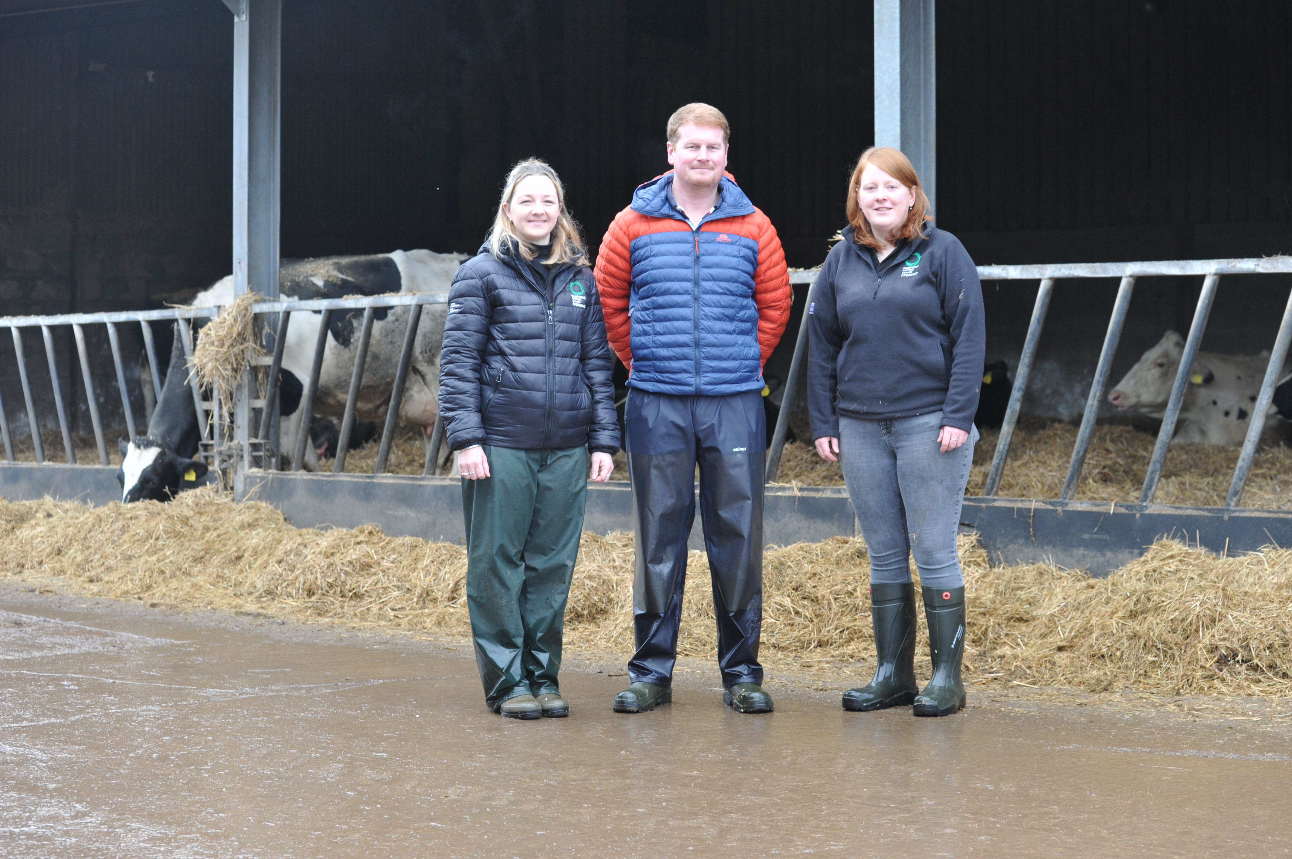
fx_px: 2511
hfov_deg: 28.9
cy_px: 430
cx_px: 646
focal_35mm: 70
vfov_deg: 19.4
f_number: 5.6
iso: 1400
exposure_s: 1/100
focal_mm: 70
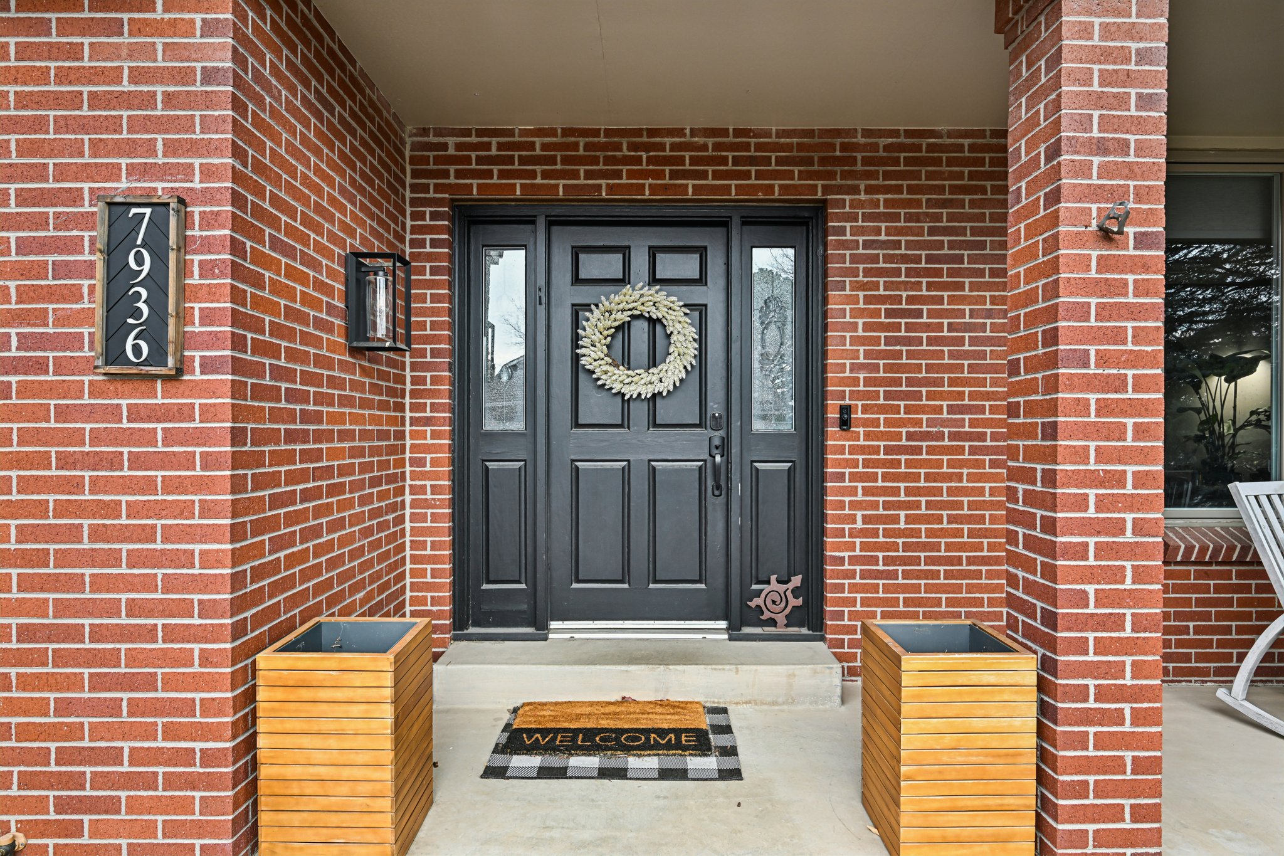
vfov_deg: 60.7
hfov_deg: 82.6
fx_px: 731
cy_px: 428
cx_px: 642
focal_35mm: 20
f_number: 8
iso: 110
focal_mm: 20.5
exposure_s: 1/20
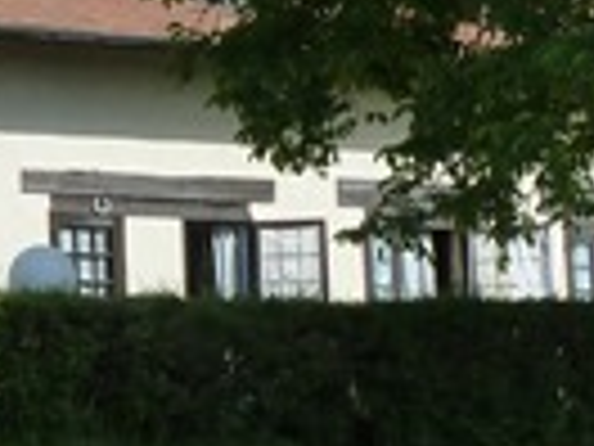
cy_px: 126
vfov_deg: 10.2
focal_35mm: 145
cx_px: 112
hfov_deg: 13.5
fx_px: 2488
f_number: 4.5
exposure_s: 1/400
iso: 125
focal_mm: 4.1
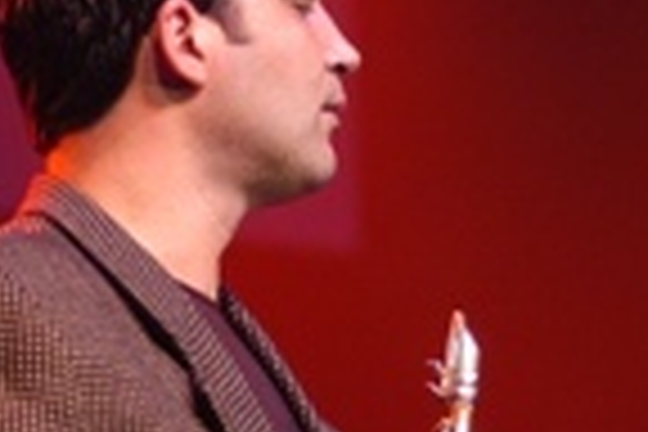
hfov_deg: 4.4
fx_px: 8387
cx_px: 675
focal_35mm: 466
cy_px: 418
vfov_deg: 2.9
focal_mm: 100
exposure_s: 1/125
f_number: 3.2
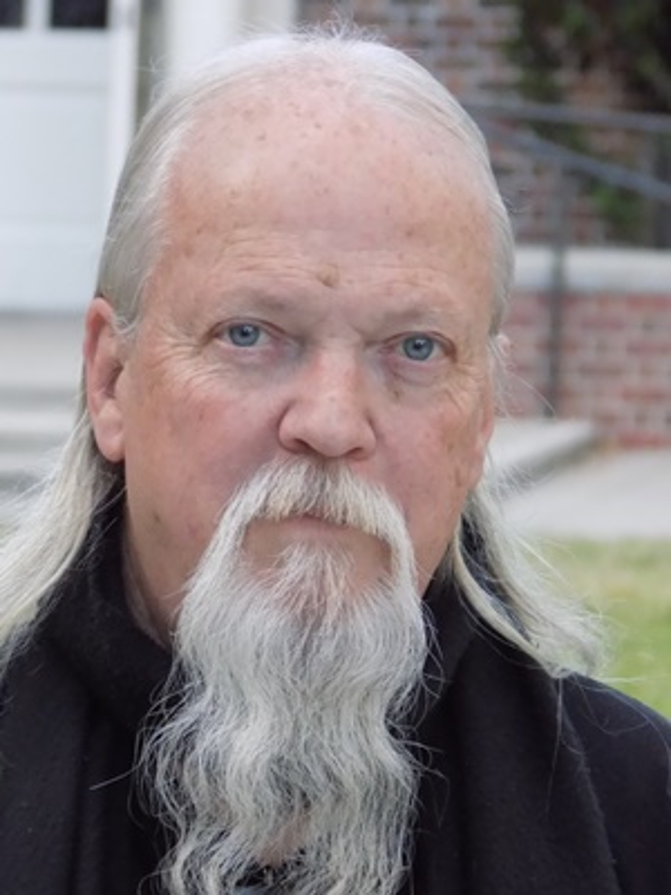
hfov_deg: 3.7
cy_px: 448
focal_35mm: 402
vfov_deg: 4.9
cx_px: 336
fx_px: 10390
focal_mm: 71.5
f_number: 5.9
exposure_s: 1/125
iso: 640
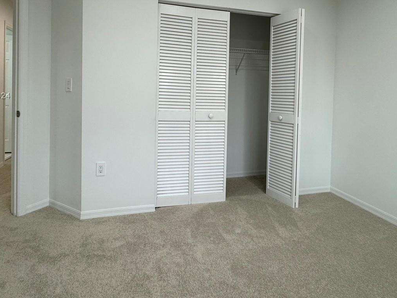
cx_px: 197
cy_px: 96
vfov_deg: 59.5
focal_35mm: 22
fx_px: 252
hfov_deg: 76.4
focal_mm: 2.22
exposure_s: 1/120
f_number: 2.2
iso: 50
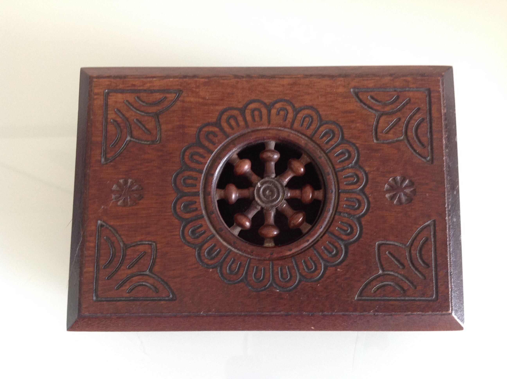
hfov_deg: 52.7
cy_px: 190
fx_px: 512
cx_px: 254
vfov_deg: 40.6
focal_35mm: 35
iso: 160
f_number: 2.4
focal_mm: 4.28
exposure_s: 1/15
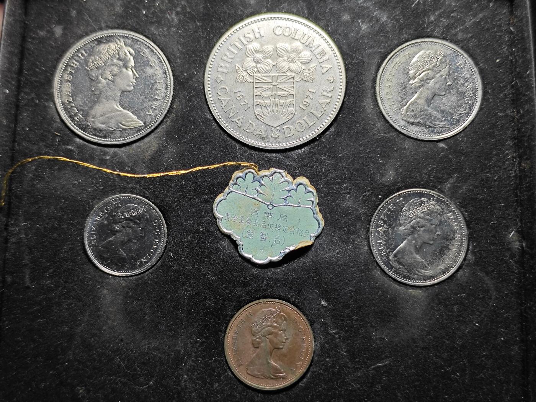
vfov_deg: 29.7
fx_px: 759
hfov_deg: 38.9
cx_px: 268
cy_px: 201
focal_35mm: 49
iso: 80
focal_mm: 5.84
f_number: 1.6
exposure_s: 1/100
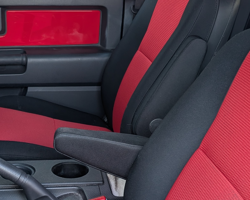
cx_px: 81
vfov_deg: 24.8
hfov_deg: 30.7
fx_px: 451
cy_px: 139
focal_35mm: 61
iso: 52
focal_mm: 6.9
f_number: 1.68
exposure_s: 1/30.5
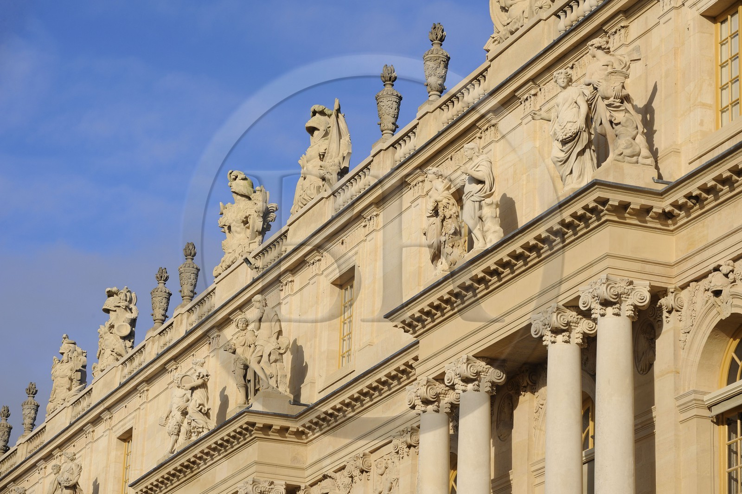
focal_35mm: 116
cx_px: 371
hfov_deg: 17.7
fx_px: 2389
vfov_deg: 11.8
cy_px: 247
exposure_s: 1/400
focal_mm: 116
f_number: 10
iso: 200
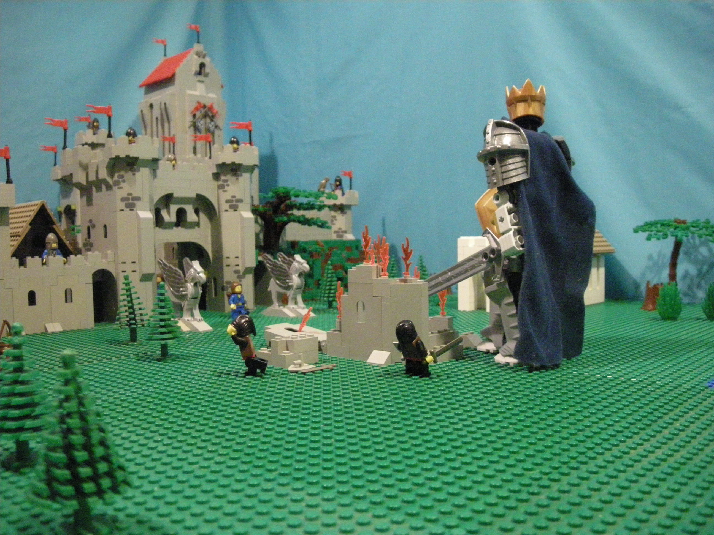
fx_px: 722
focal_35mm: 35
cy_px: 268
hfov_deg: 52.6
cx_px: 357
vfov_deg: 40.7
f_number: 2.8
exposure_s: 1/7.7
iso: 800
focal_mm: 5.7
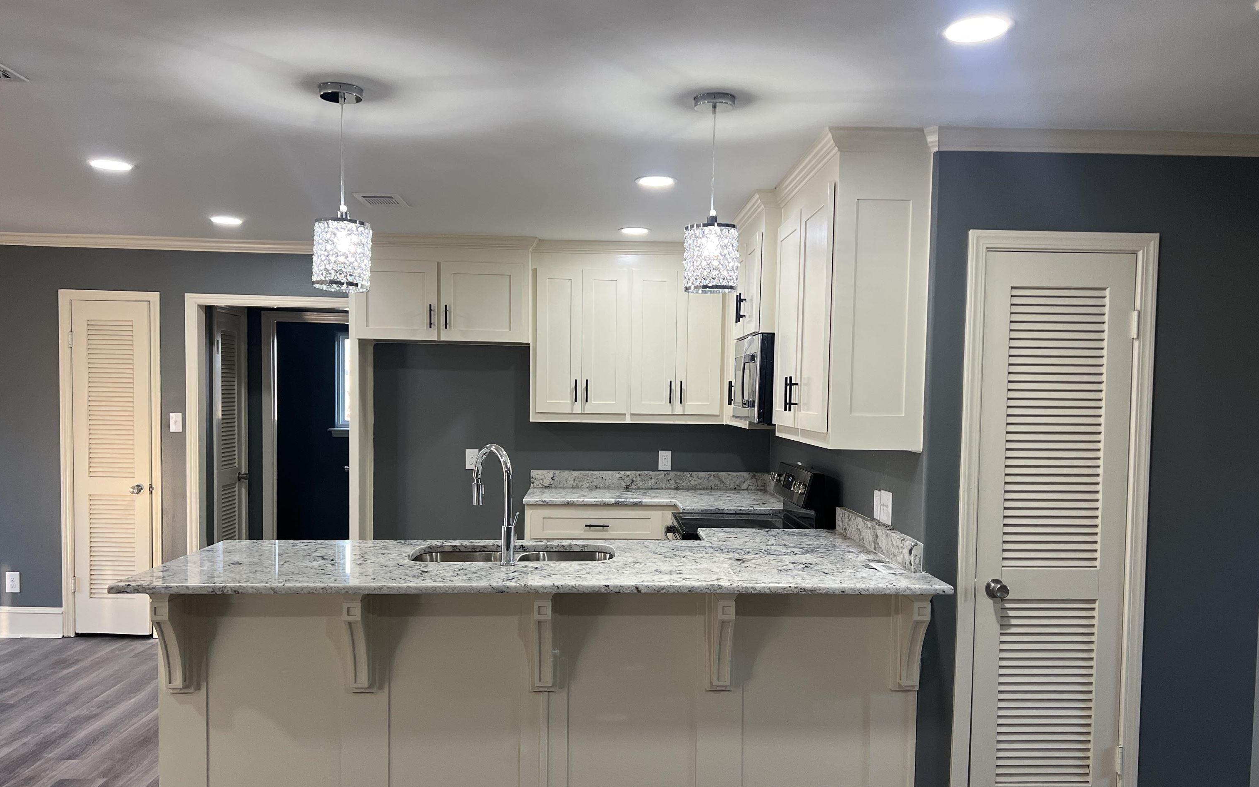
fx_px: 961
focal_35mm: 28
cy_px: 438
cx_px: 625
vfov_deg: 44.5
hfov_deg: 66.5
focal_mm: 5.7
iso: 125
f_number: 1.5
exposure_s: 1/120
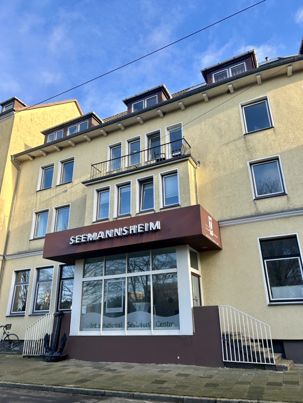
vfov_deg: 67.3
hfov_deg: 53.1
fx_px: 303
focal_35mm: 26
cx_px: 152
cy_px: 202
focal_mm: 5.7
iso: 50
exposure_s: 1/808
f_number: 1.5
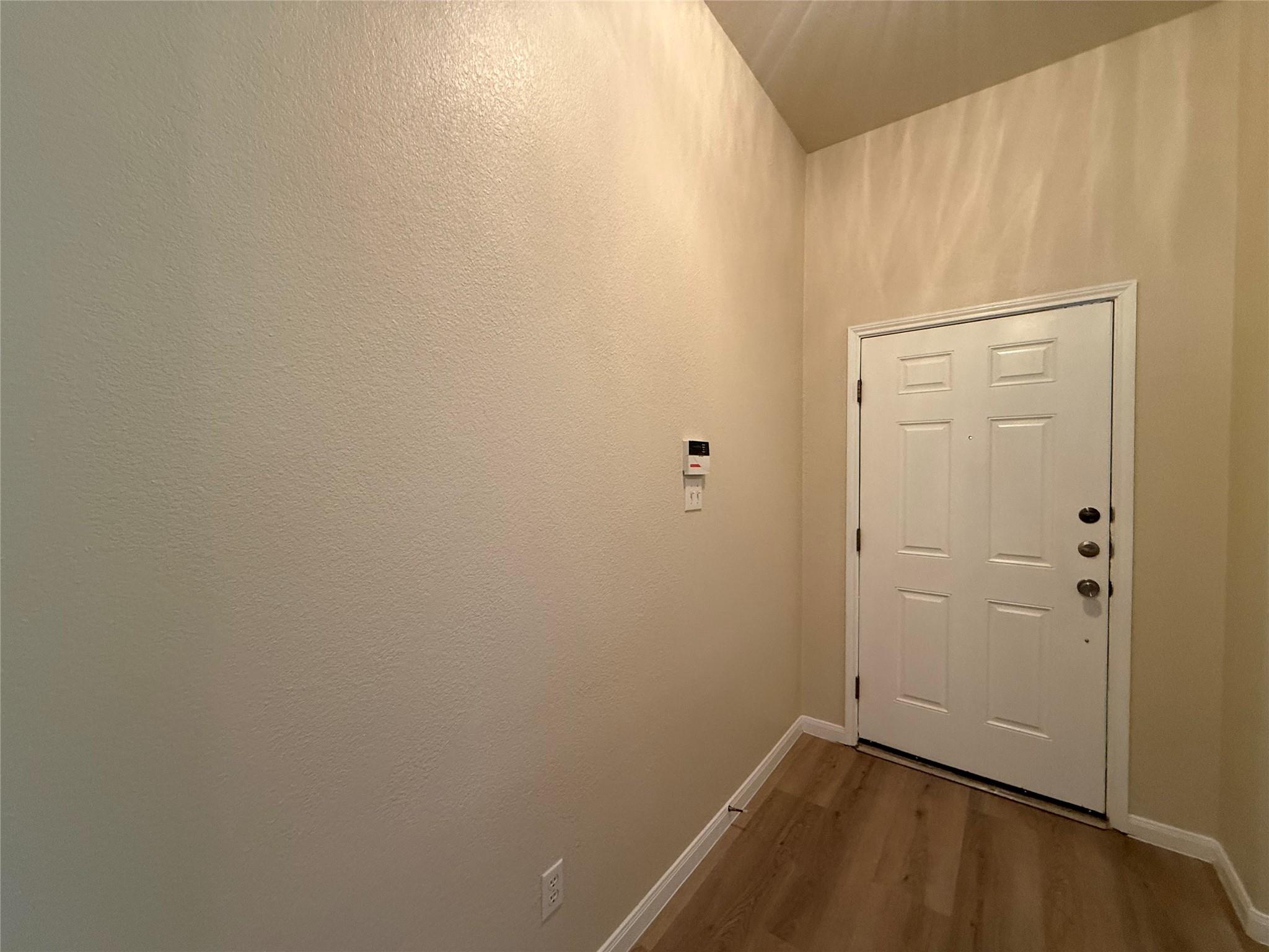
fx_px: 513
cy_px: 476
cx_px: 634
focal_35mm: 14
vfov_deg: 85.7
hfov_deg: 102.1
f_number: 2.2
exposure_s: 1/60
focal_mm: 2.22
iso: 400
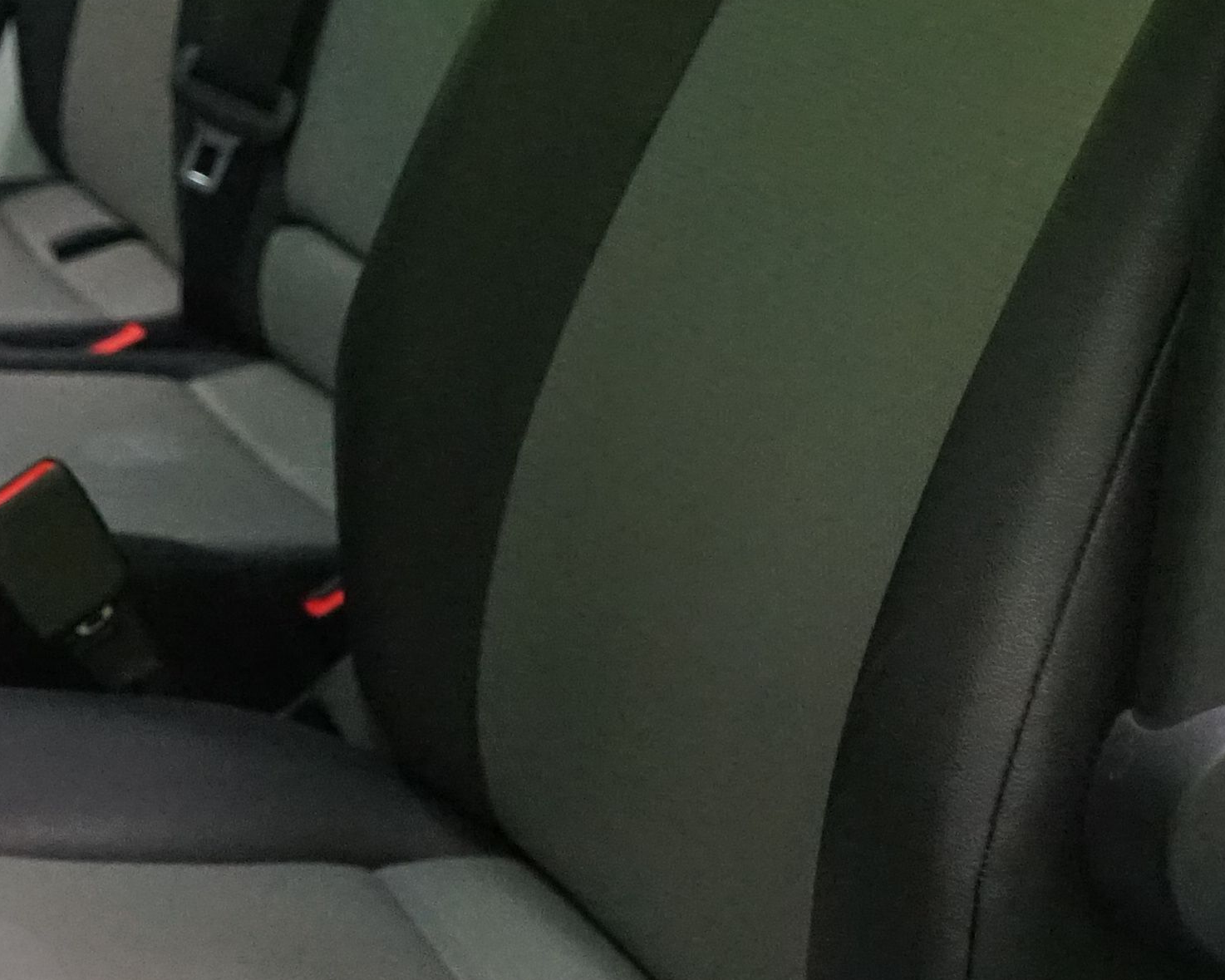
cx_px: 244
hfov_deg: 17.8
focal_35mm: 107
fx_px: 3879
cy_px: 20
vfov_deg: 14.2
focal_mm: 28
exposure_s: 1/125
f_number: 3.5
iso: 6400
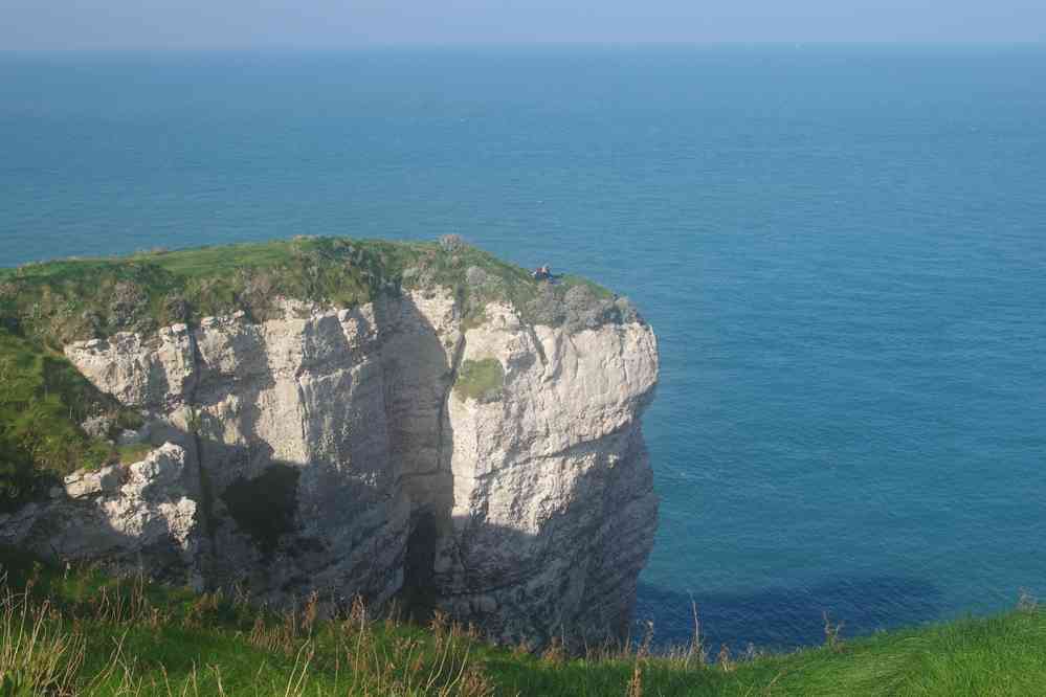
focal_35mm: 39
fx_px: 1133
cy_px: 348
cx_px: 523
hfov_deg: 49.6
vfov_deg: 34.2
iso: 200
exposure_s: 1/80
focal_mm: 26
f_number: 11
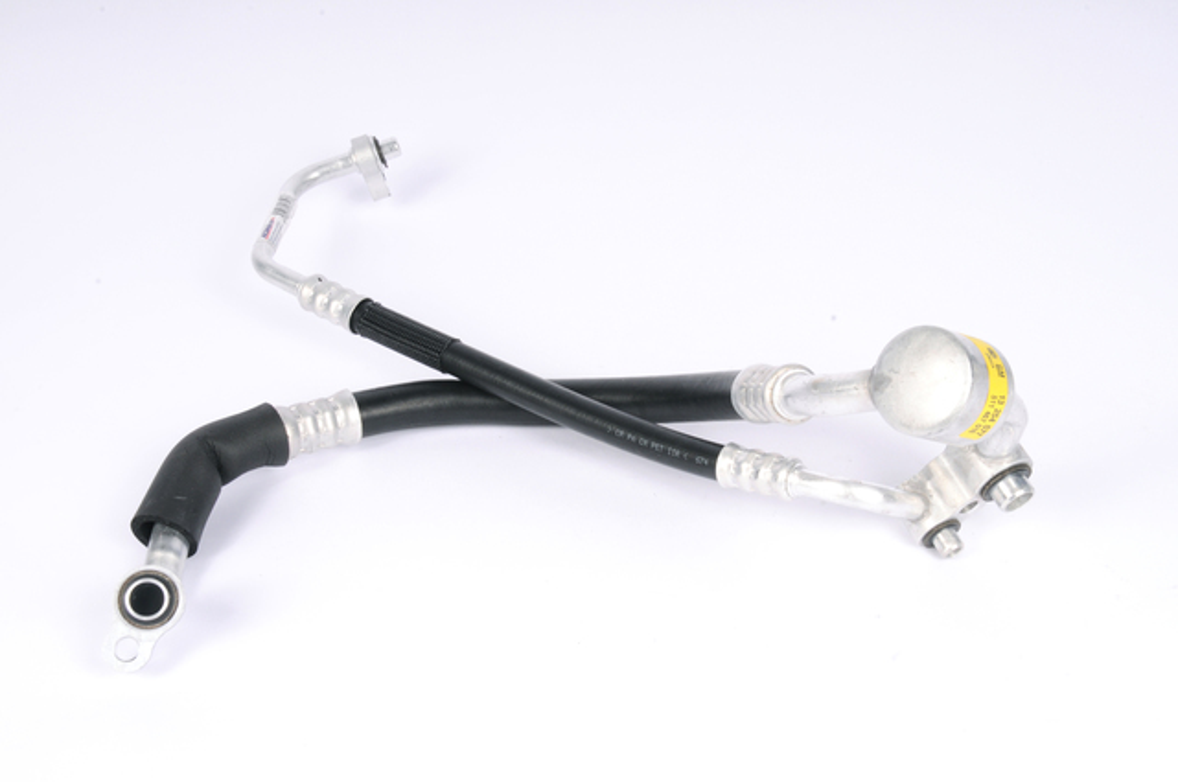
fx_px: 2059
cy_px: 391
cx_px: 589
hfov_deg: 31.9
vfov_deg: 21.5
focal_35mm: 63
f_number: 25
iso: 320
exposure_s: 1/200
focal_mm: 42
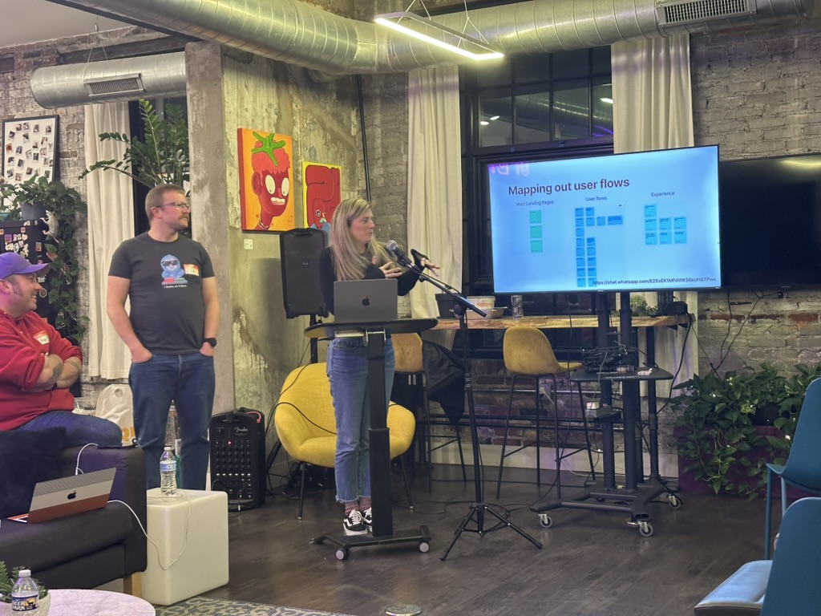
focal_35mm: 48
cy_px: 308
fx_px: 1138
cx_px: 410
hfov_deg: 39.7
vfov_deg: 30.3
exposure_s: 1/40
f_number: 1.78
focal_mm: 6.86
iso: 250
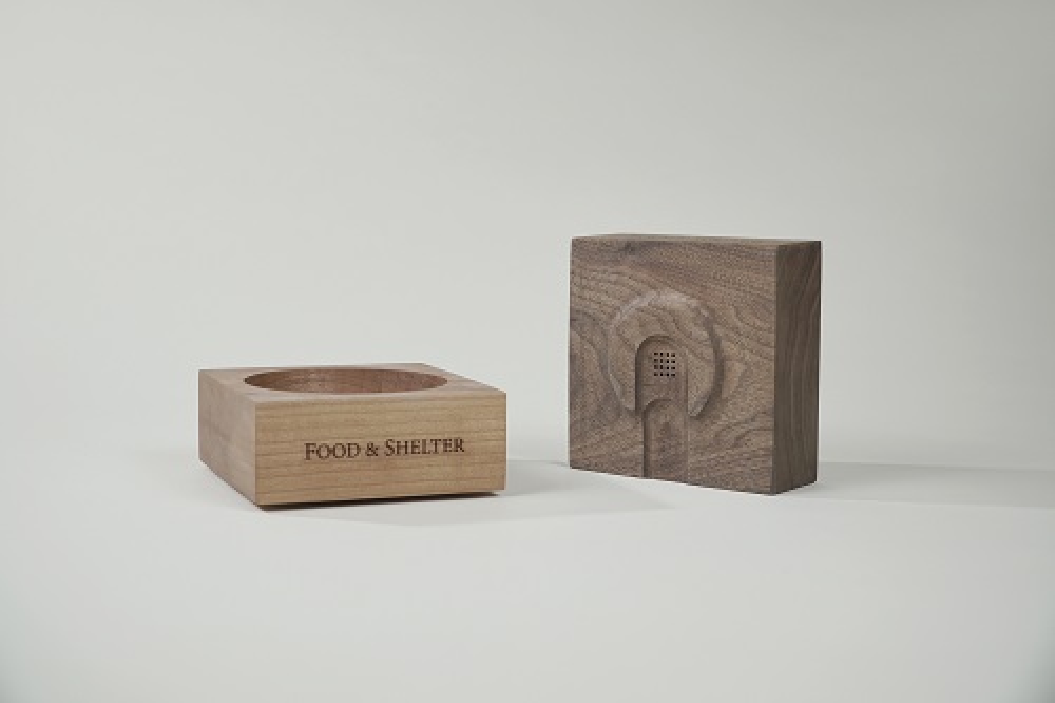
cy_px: 352
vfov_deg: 26.0
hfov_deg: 38.2
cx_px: 528
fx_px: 1523
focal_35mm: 52
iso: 100
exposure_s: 1/80
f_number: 4.5
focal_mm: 35
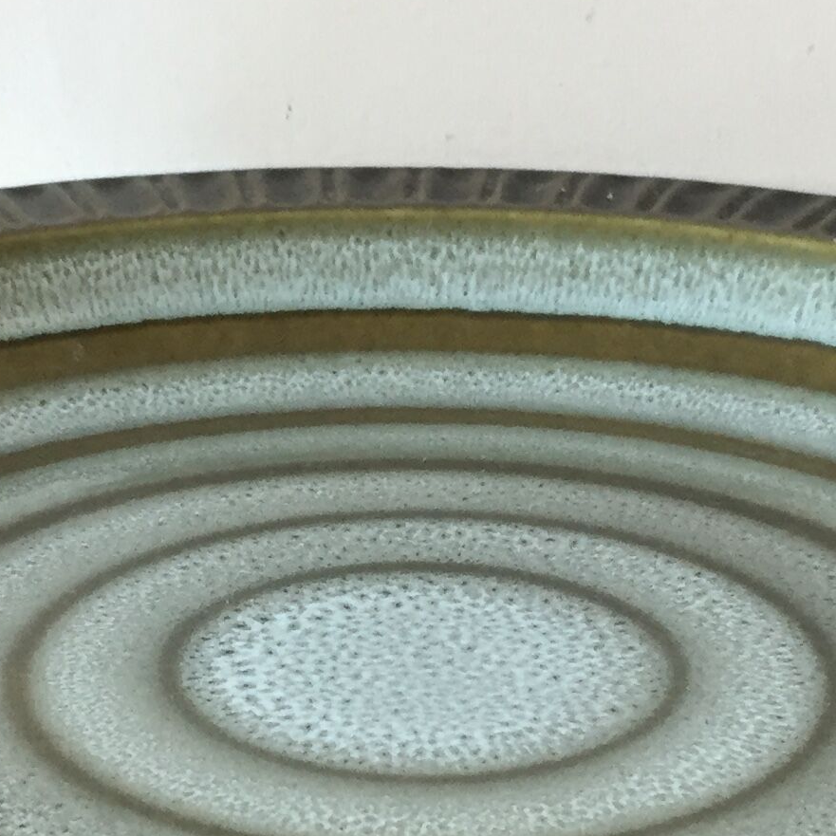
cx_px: 411
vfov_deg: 18.3
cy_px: 450
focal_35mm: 95
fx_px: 2596
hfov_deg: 18.3
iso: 125
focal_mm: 4.15
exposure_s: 1/33
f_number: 2.2
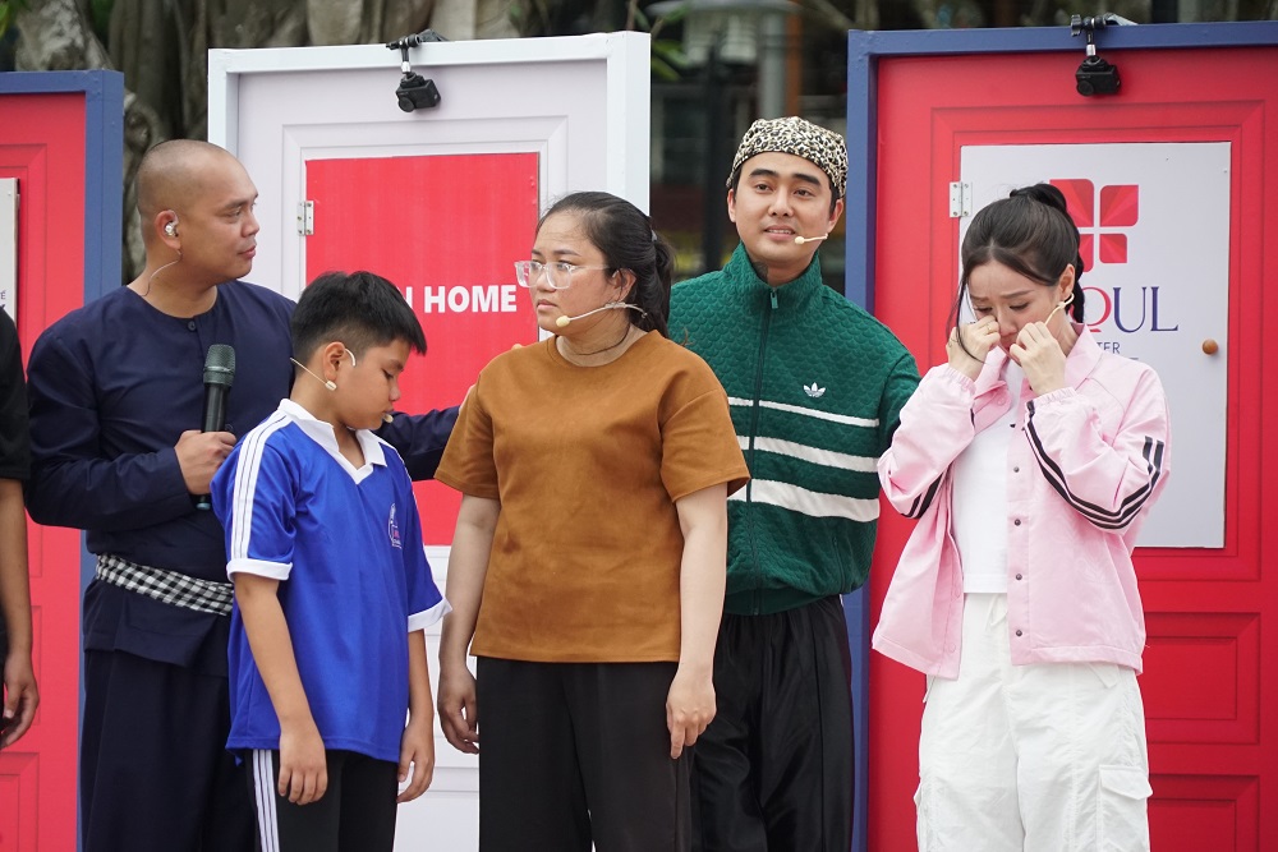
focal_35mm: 212
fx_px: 7527
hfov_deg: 9.7
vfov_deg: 6.5
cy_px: 426
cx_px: 639
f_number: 8
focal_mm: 212
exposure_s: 1/1600
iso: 3200
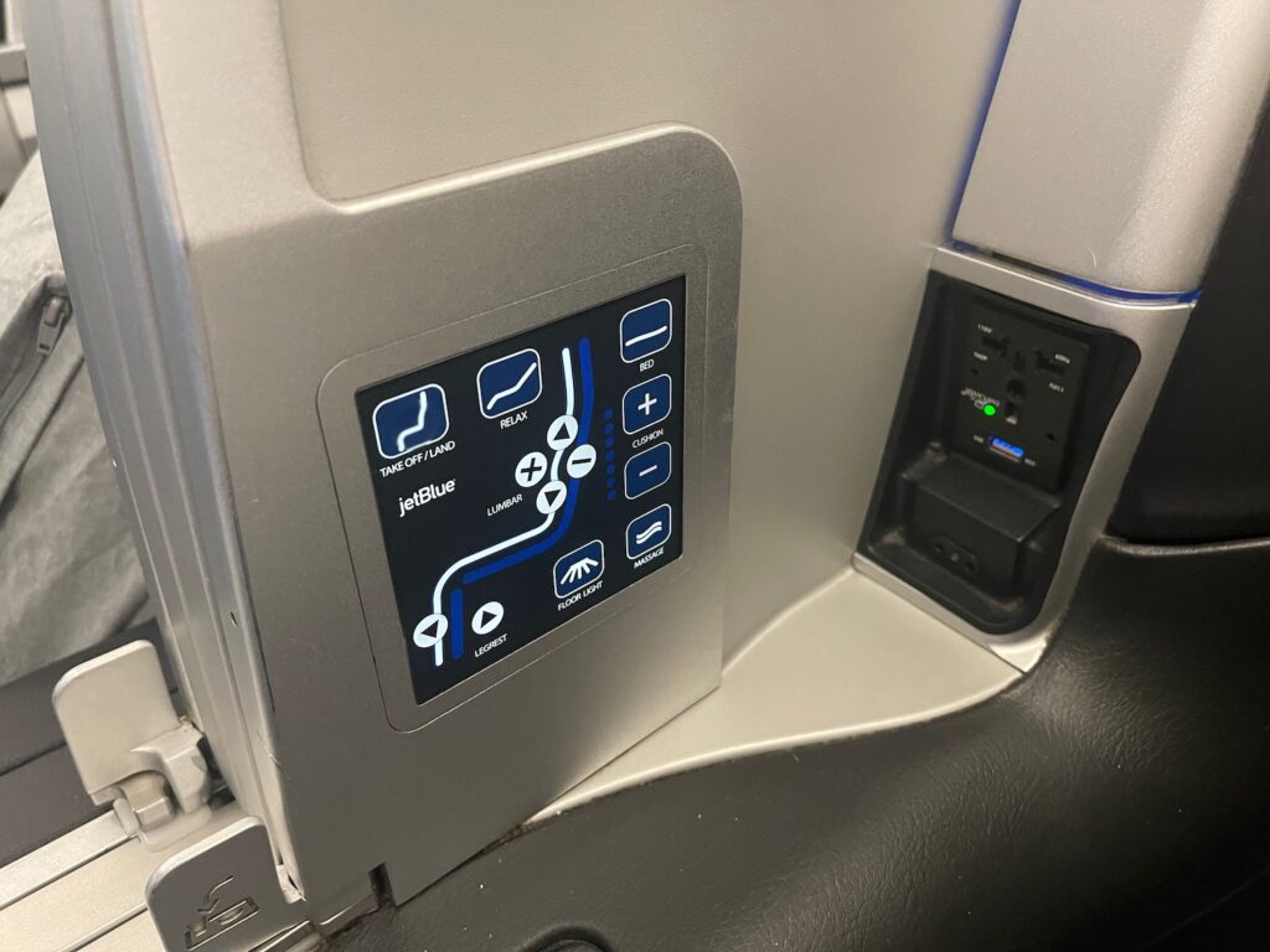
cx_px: 635
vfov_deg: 53.1
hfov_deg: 67.3
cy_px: 476
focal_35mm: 26
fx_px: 954
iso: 640
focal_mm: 5.1
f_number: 1.6
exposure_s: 1/33
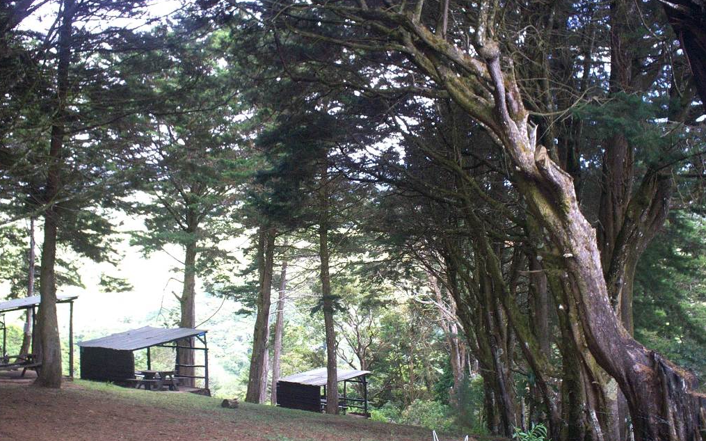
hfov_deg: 50.4
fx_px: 750
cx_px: 351
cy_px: 207
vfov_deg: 32.7
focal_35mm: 39
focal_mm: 6
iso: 140
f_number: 4.5
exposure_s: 1/30.8
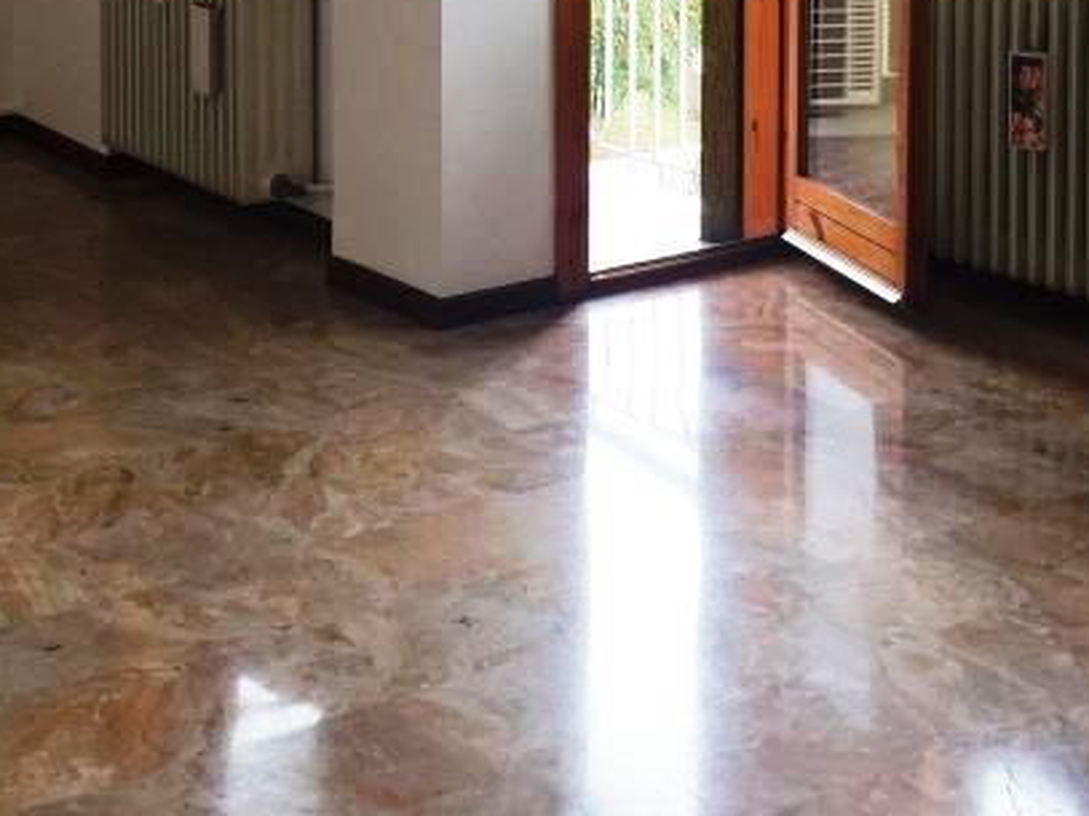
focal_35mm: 73
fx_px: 2296
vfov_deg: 19.0
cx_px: 484
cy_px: -169
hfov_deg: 26.7
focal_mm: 4.15
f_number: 2.2
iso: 32
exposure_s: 1/50
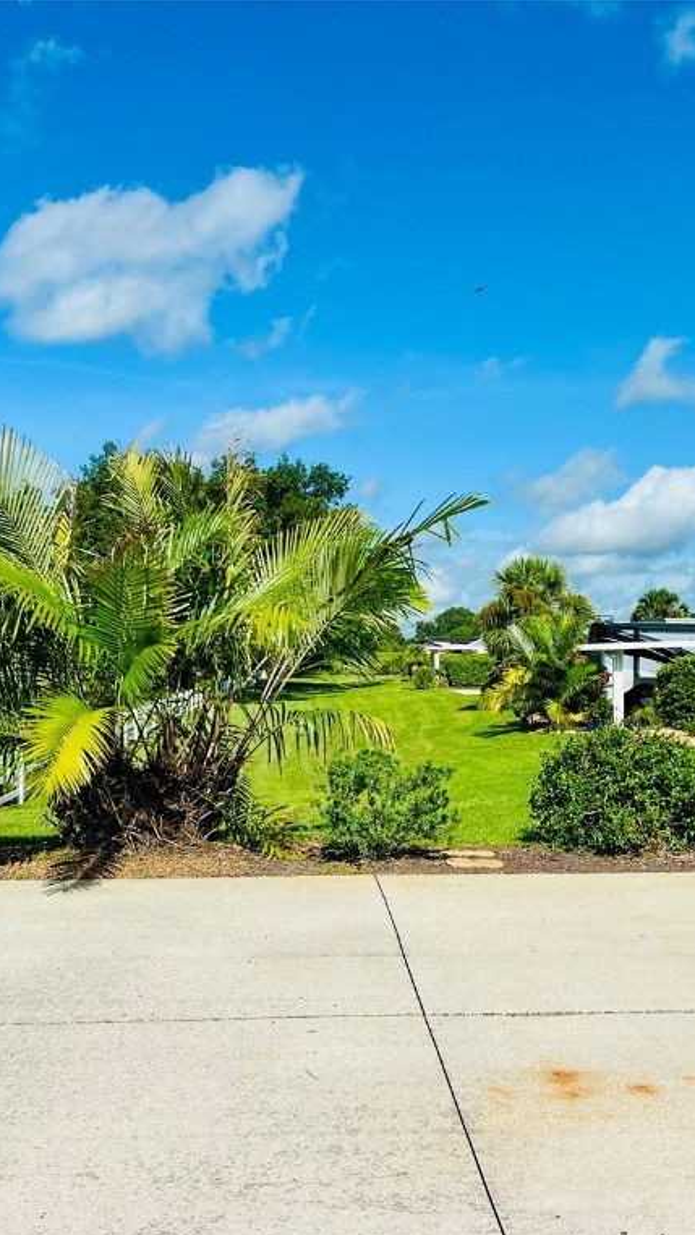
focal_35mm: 38
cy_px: 620
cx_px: 410
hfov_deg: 31.1
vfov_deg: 52.8
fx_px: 1245
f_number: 1.5
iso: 50
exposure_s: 1/5319
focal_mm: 5.7
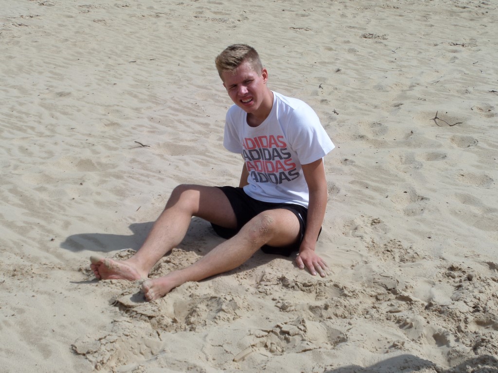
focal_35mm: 73
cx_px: 249
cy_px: 186
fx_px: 1050
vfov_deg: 20.2
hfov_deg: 26.7
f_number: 4.8
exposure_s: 1/750
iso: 80
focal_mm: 11.9
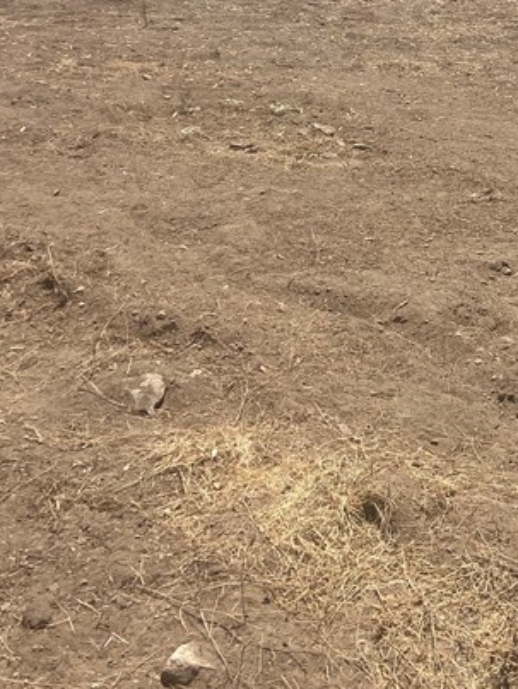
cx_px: 436
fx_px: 1315
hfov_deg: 21.9
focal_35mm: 66
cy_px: -21
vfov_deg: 27.5
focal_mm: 4.25
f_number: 1.8
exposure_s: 1/3125
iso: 32
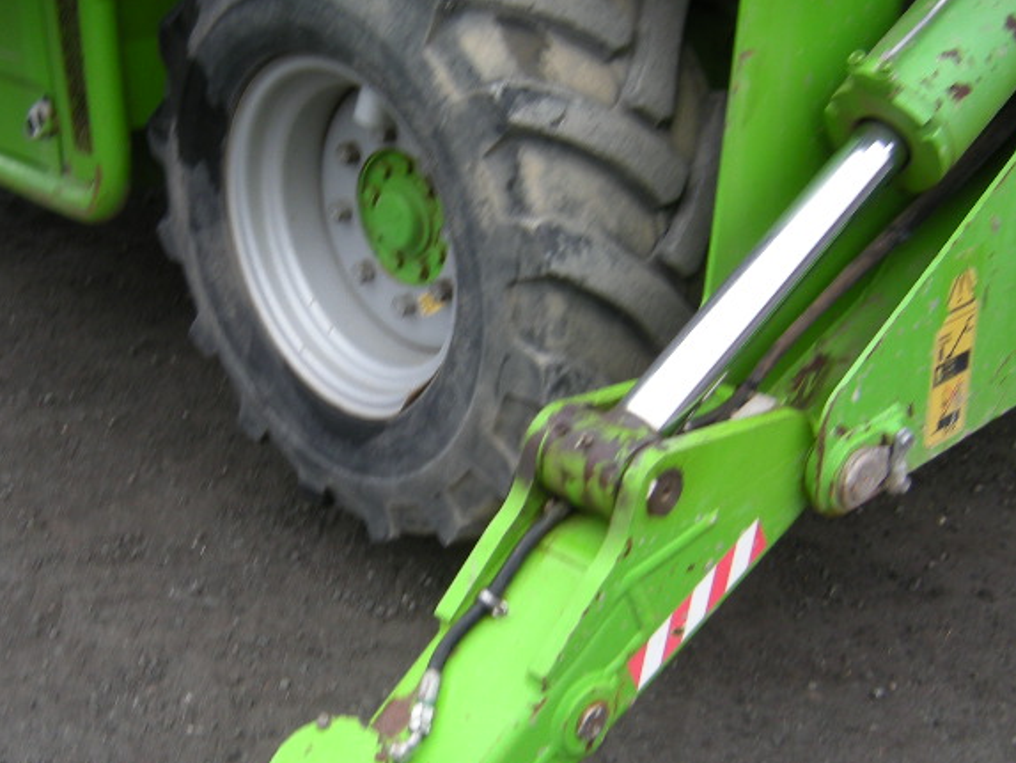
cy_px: 477
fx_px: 1468
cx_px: 355
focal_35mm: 50
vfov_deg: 29.0
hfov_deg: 37.8
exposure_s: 1/81.3
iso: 64
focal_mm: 4.7
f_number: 2.8
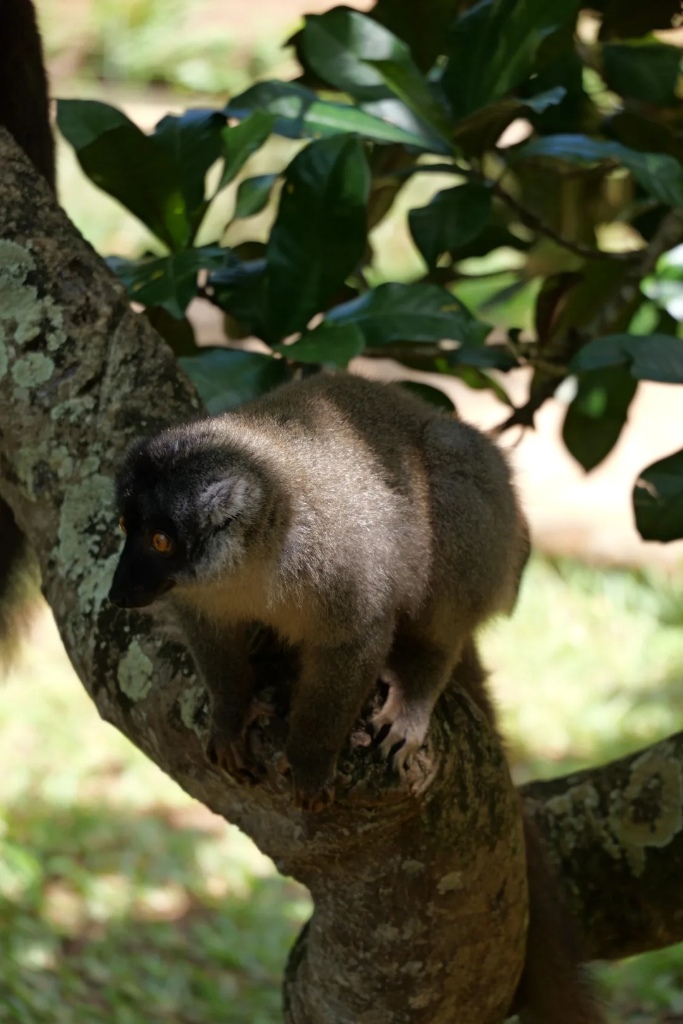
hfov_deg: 10.3
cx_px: 342
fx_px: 3785
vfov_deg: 15.4
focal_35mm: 133
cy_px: 512
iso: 320
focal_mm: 133
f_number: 6.3
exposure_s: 1/160
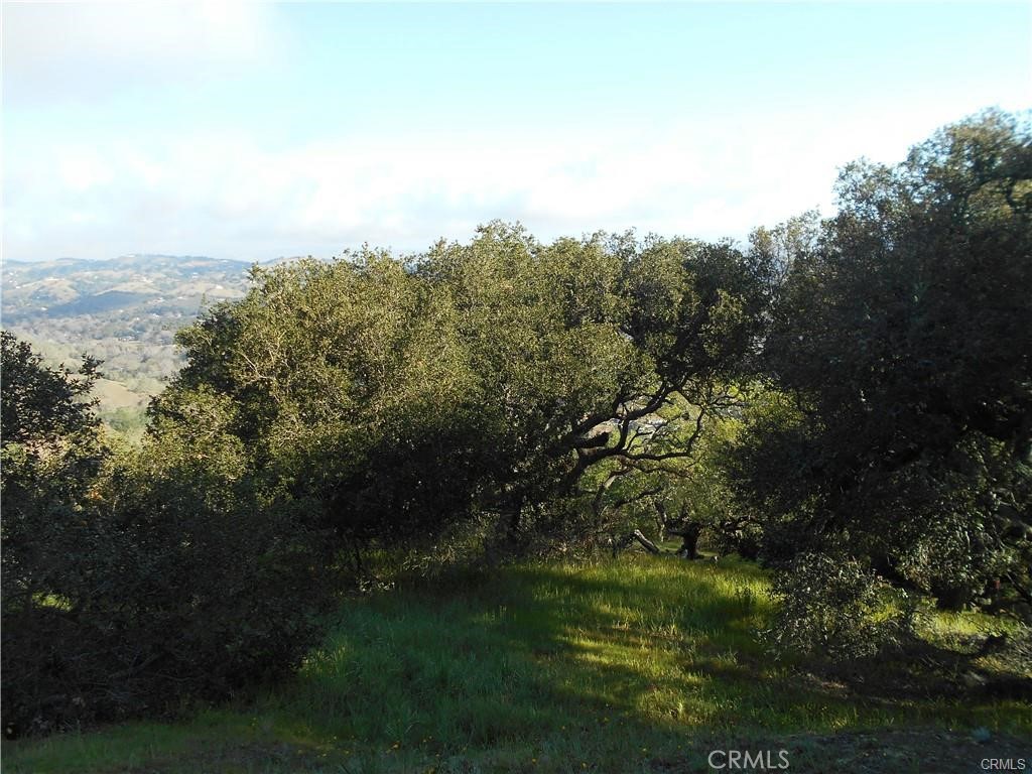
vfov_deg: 53.1
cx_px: 516
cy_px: 387
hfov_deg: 67.3
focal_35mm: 26
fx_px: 775
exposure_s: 1/320
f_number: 3.2
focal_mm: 4.6
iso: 80
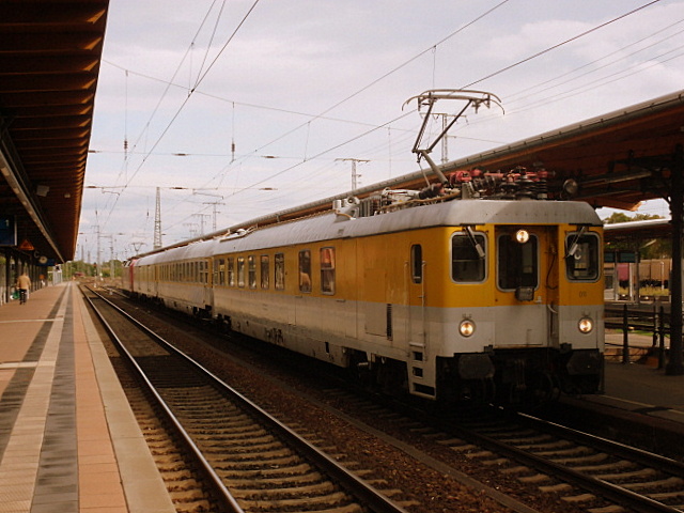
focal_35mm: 51
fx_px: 1008
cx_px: 342
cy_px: 256
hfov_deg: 37.5
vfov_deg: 28.6
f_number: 4.7
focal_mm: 9.2
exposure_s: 1/250
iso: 100
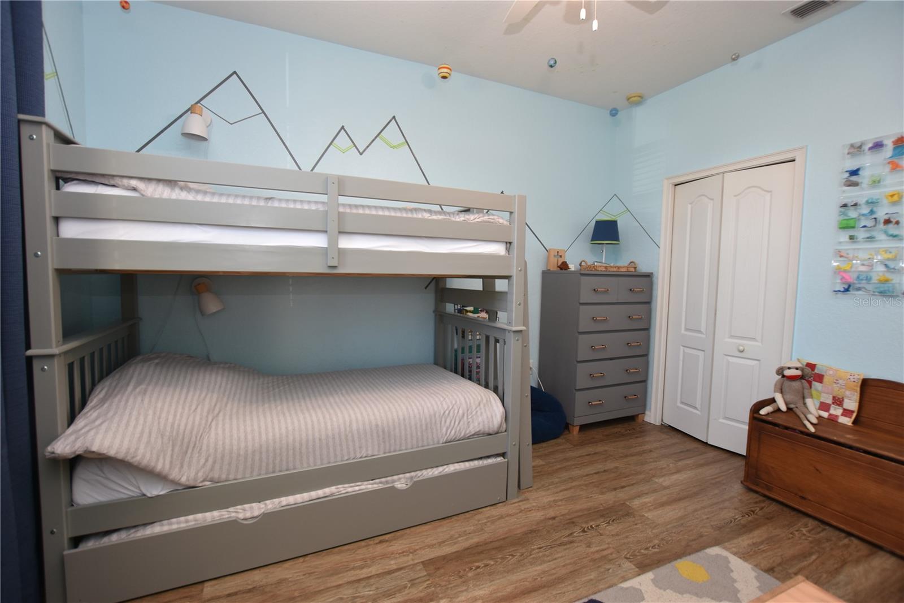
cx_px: 452
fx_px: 377
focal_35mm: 15
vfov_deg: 77.3
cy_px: 302
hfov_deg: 100.4
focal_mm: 10
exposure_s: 1/60
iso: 280
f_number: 4
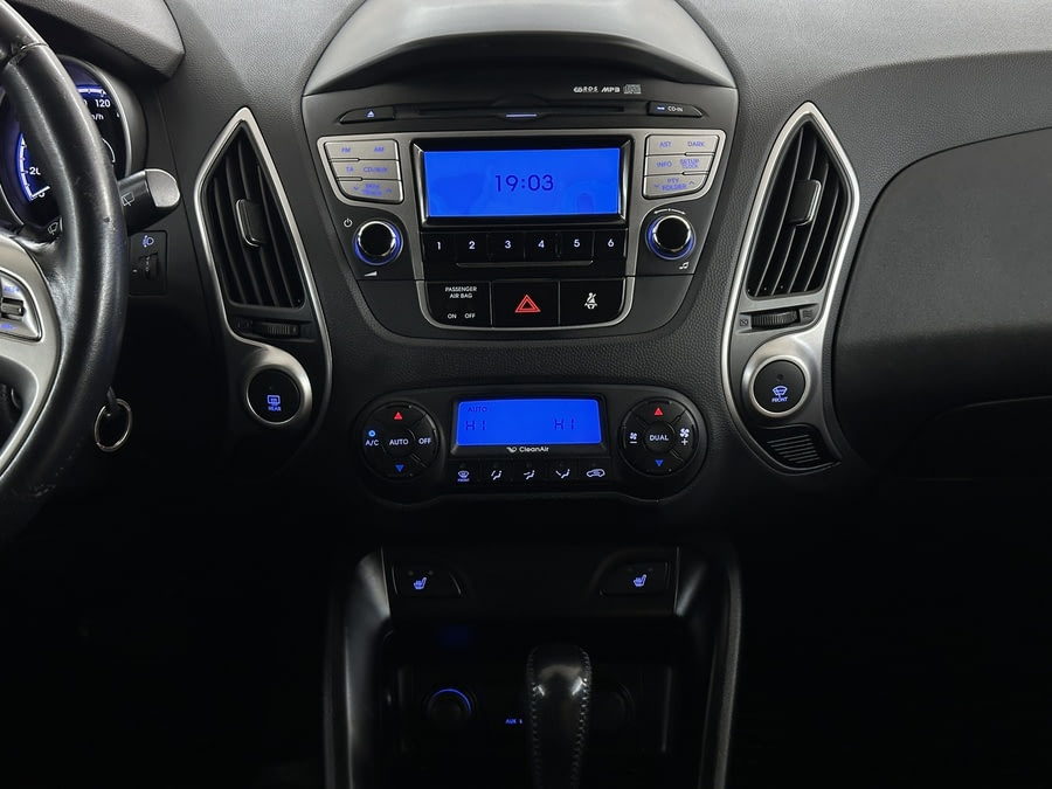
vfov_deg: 30.3
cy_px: 394
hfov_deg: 39.7
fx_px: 1459
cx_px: 526
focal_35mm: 48
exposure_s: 1/50
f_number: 1.78
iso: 160
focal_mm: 6.86
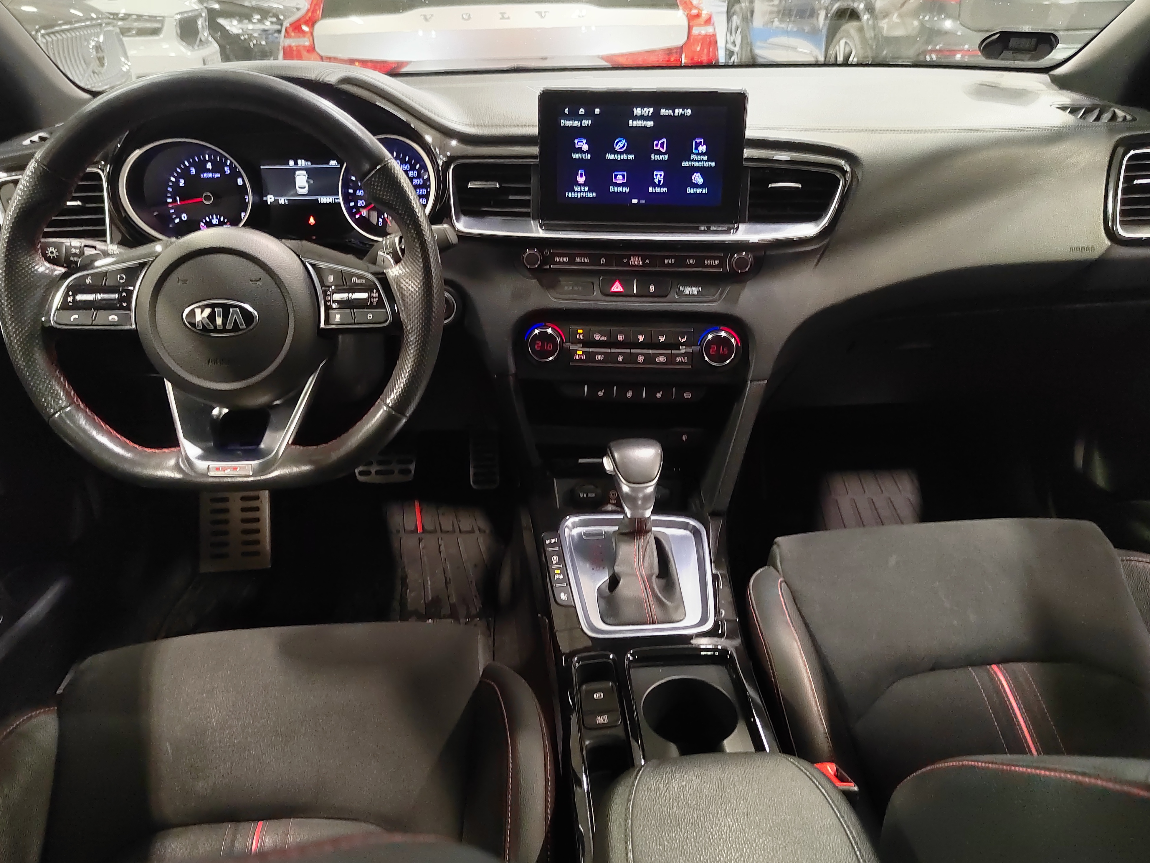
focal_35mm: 27
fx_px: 897
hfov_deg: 65.3
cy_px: 432
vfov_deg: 51.4
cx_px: 575
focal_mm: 5.52
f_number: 1.9
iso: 3797
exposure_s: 1/33.3
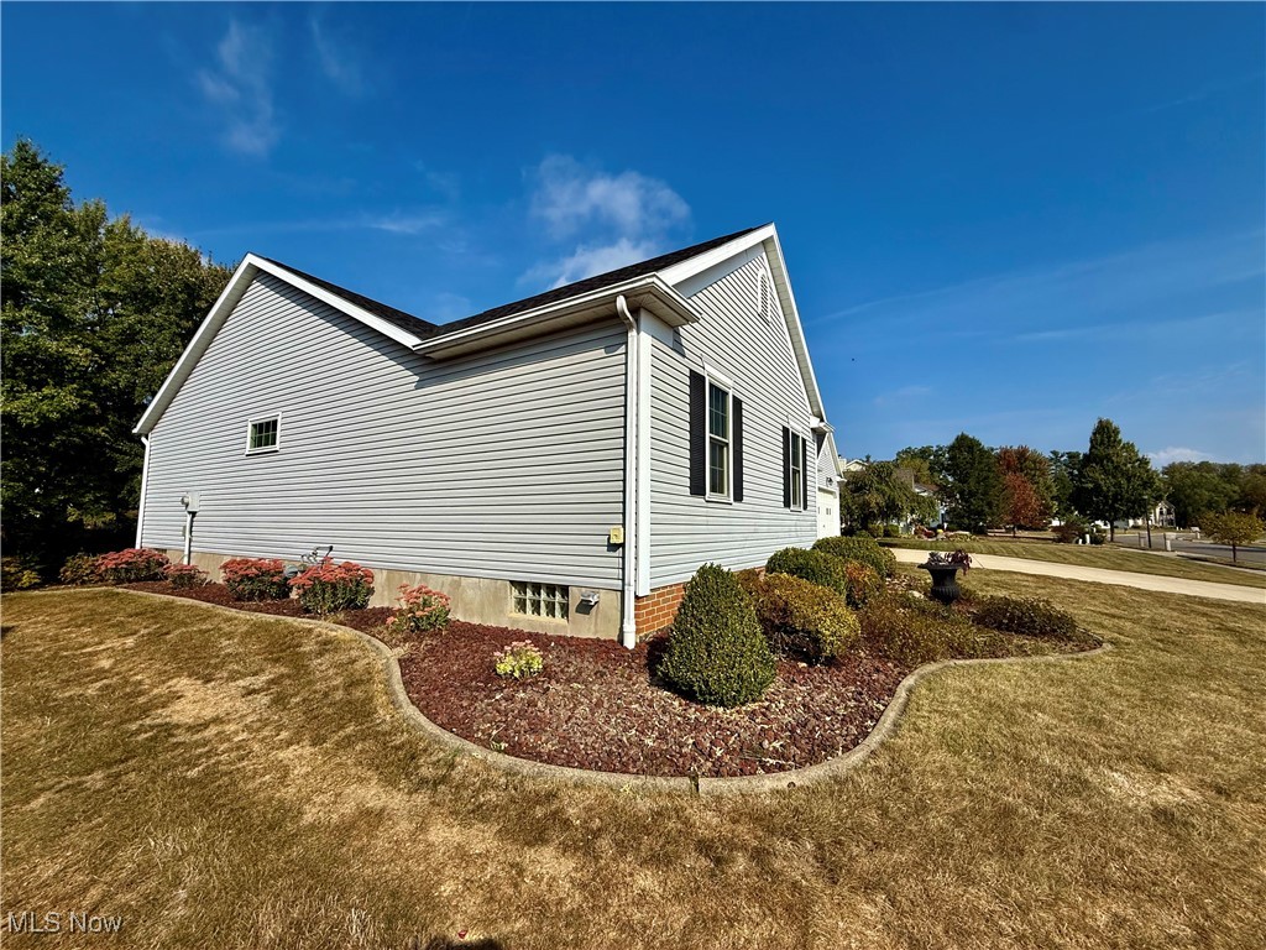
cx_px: 633
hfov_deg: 102.1
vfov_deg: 85.7
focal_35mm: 14
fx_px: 512
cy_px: 475
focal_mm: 2.22
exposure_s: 1/3891
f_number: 2.2
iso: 50
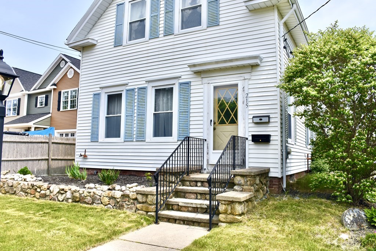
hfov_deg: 67.4
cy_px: 126
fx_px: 282
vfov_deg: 47.9
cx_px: 188
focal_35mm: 27
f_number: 8
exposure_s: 1/500
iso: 200
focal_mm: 18
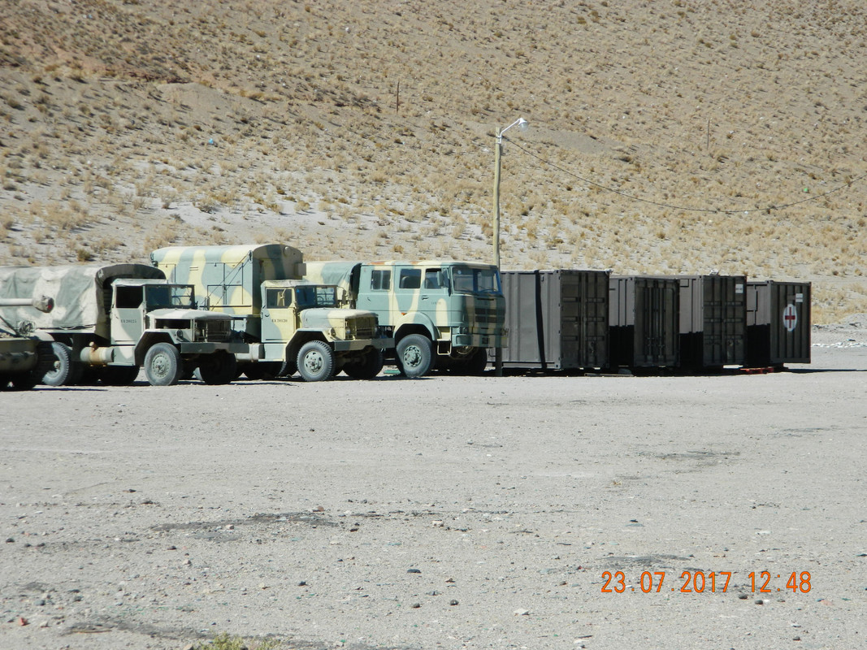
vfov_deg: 11.5
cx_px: 434
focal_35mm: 129
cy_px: 325
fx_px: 3231
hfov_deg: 15.3
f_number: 4.7
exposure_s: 1/640
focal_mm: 23.2
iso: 80
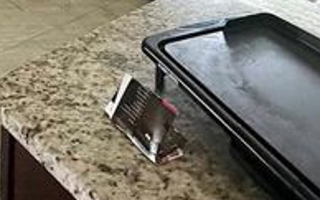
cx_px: 45
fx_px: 471
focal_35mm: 54
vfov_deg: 17.8
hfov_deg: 35.8
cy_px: -185
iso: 400
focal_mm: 2.22
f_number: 2.2
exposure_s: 1/72
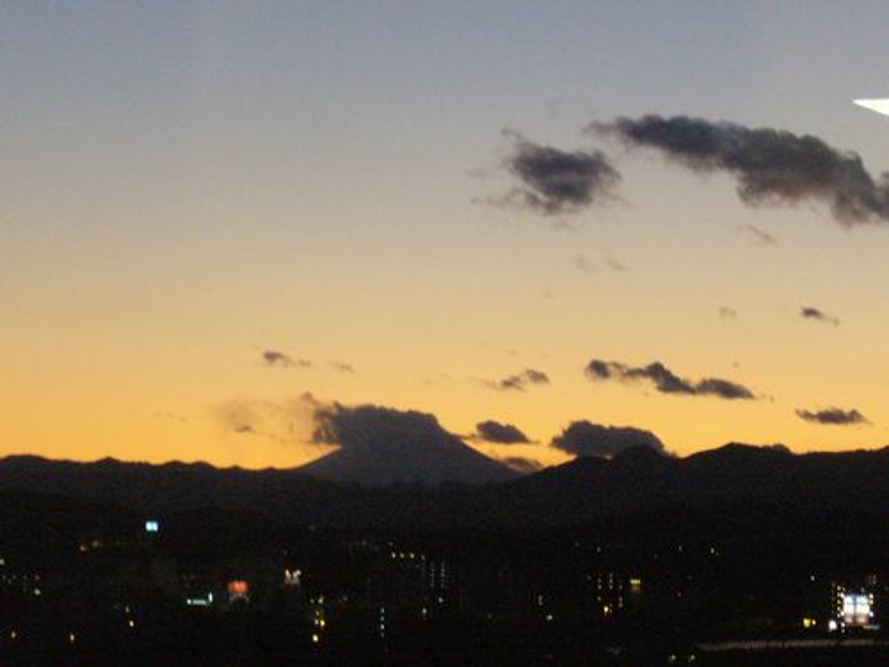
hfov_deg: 13.7
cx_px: 444
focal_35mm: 144
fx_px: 3698
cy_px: 334
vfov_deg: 10.3
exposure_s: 1/8
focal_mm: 17.4
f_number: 5
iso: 400
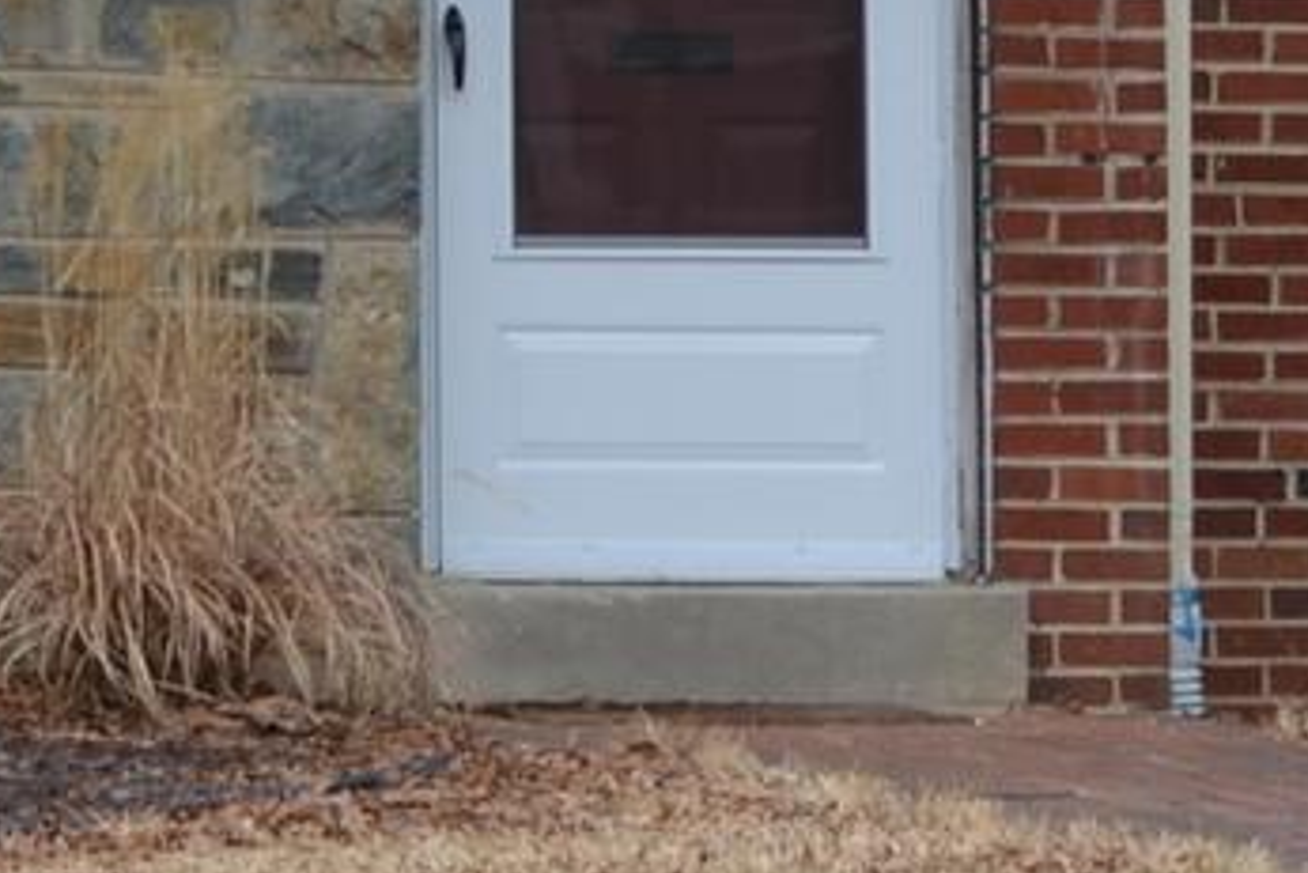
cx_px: -355
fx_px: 10322
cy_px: -762
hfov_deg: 7.2
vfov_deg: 4.8
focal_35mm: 284
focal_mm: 32
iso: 110
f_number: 5.6
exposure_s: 1/125
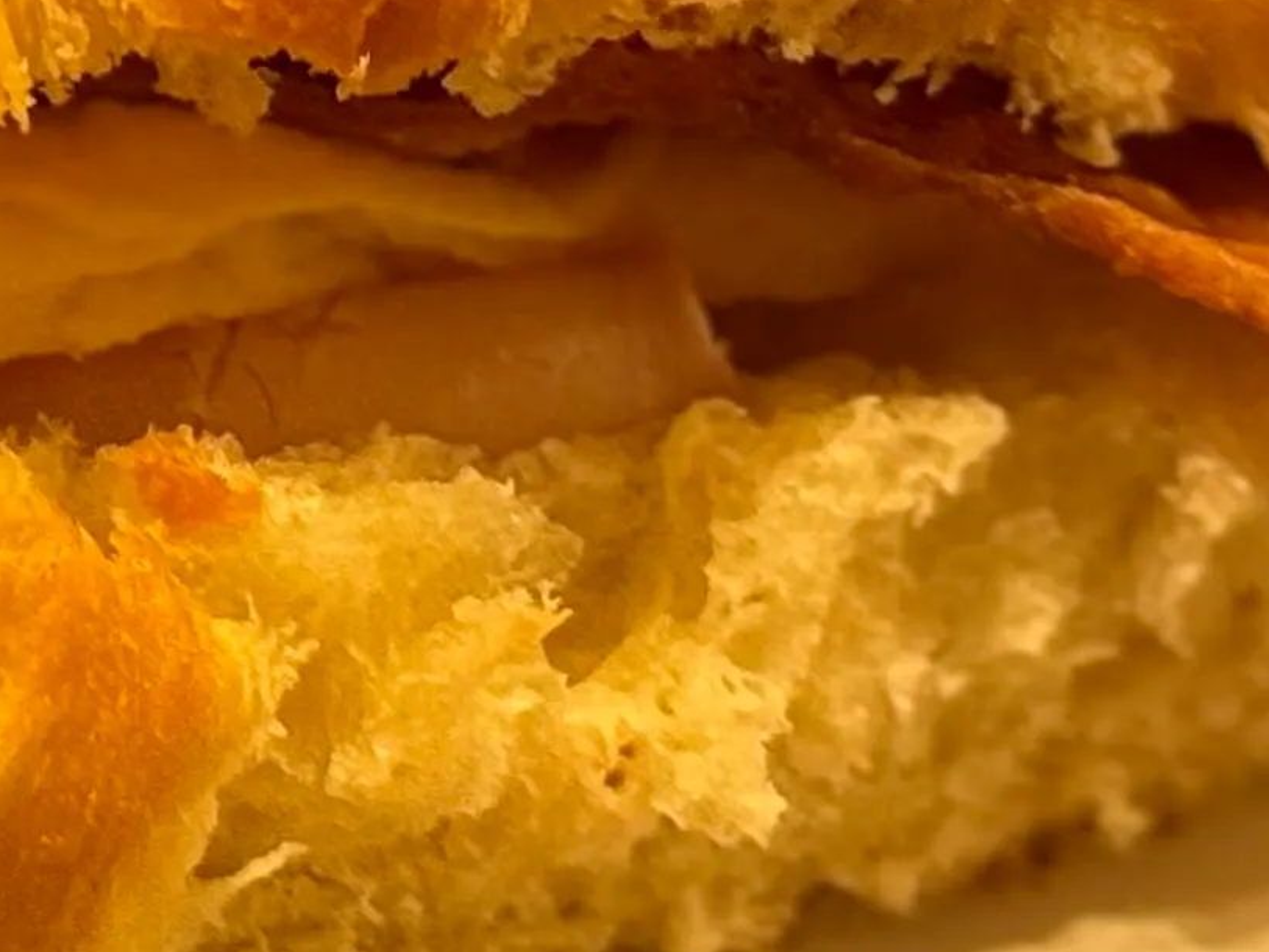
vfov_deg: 6.1
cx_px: -977
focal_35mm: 238
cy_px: -969
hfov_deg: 8.0
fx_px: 8726
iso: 250
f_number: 1.78
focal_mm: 6.76
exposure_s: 1/60
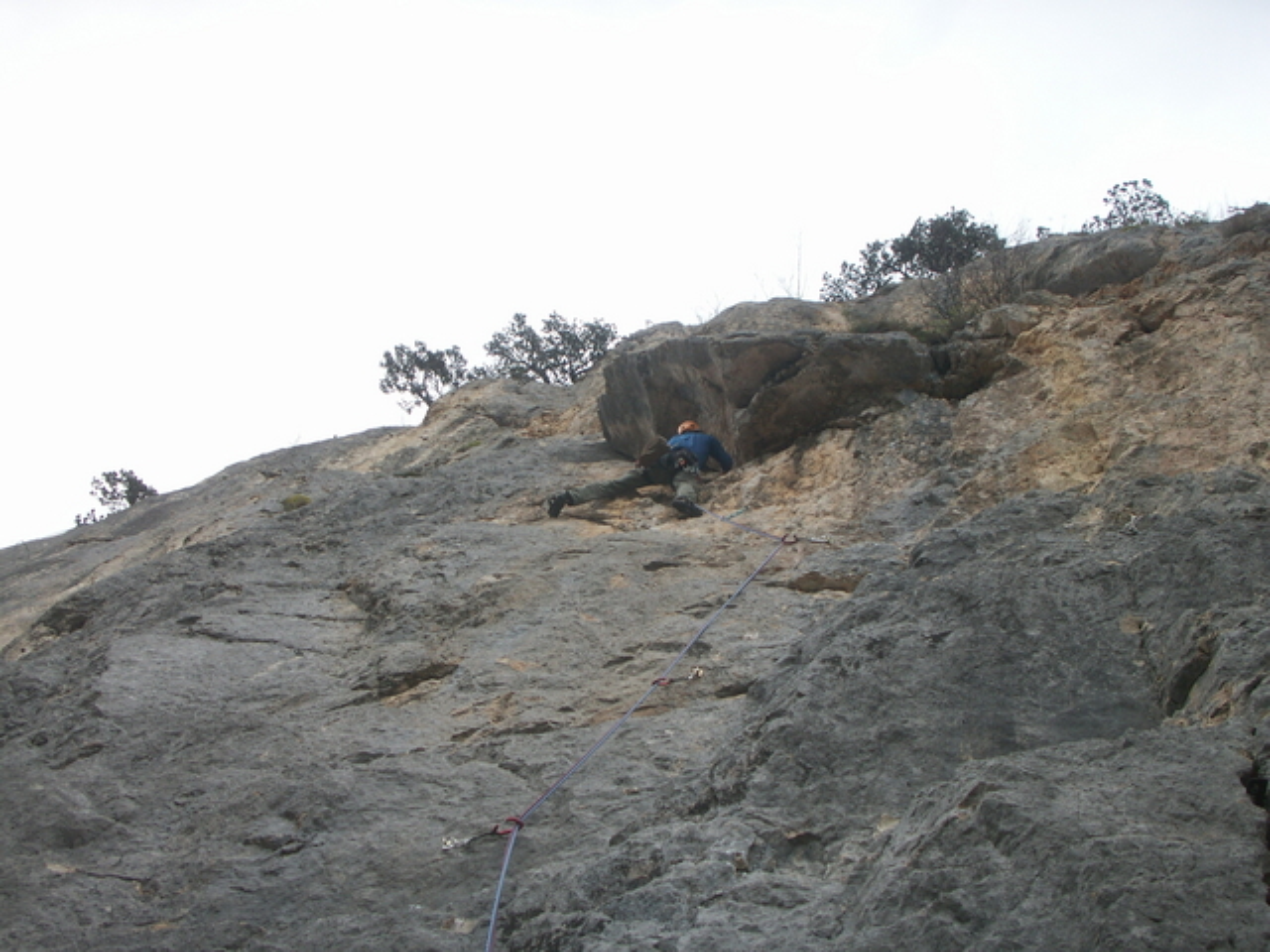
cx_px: 635
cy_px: 476
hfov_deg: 50.1
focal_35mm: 37
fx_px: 1357
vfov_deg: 38.7
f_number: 3.5
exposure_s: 1/125
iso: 50
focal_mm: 7.7
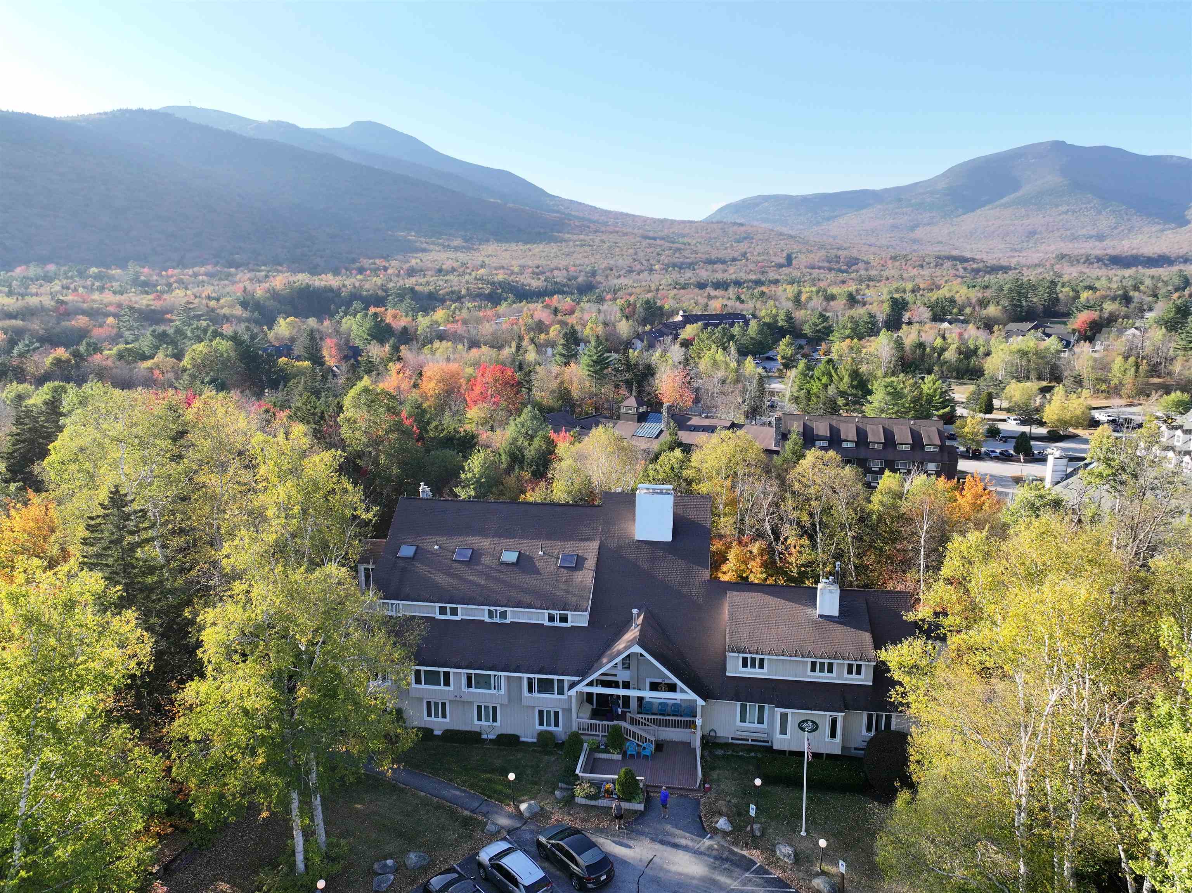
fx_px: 826
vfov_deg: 56.8
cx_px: 596
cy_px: 446
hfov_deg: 71.6
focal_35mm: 24
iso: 280
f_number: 2.8
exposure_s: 1/1000
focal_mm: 12.29
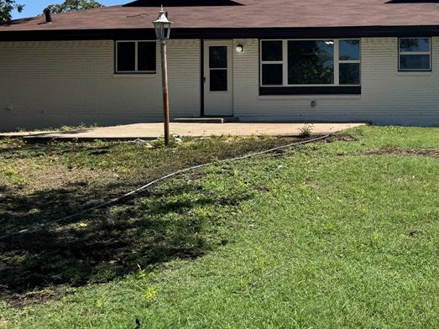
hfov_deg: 37.5
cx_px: 403
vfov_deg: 30.6
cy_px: 105
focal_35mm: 47
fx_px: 596
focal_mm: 6.76
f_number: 1.78
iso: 80
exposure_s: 1/4049
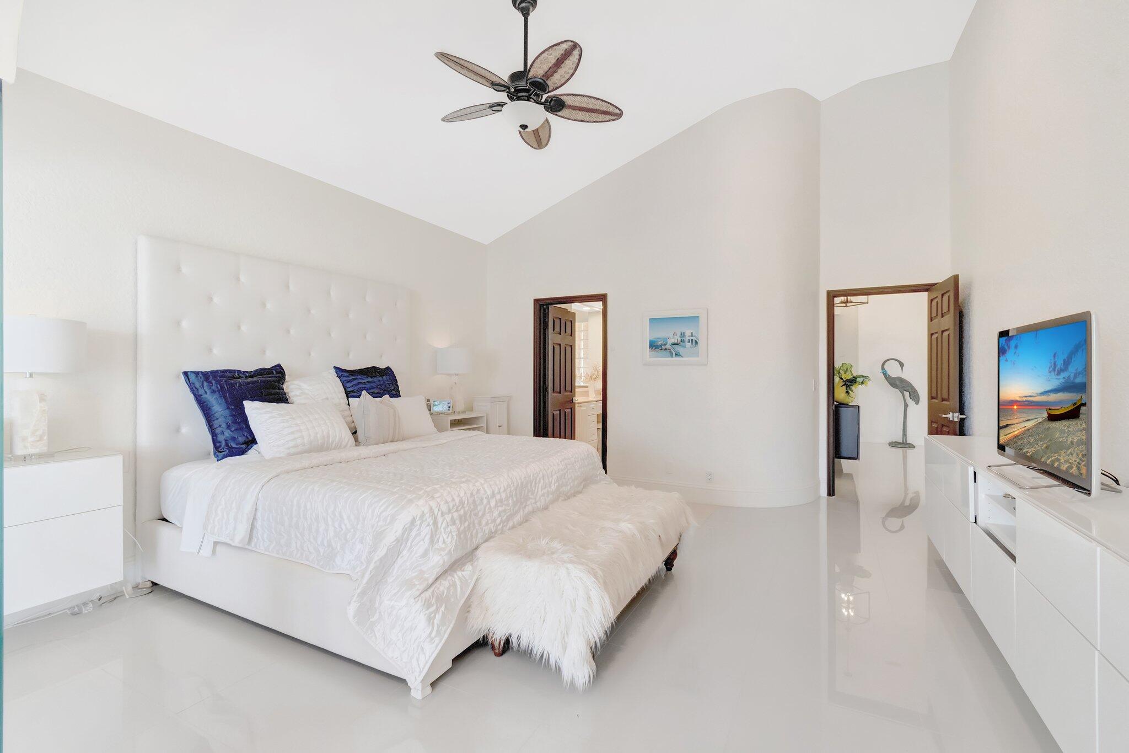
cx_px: 564
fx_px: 470
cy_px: 376
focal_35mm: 15
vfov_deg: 77.3
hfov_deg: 100.4
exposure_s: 1/40
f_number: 8
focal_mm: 10
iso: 1100
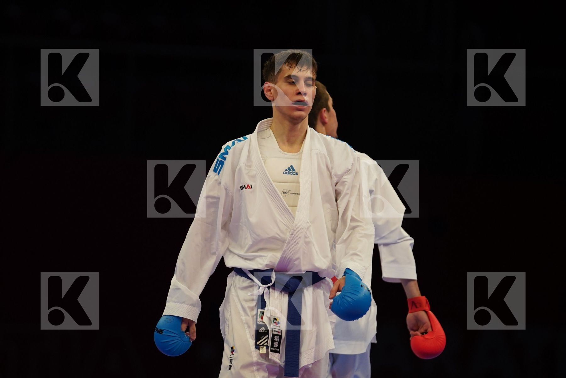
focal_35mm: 268
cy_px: 189
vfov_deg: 5.1
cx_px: 283
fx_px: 4213
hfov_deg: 7.7
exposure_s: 1/1000
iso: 1600
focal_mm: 179
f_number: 2.8
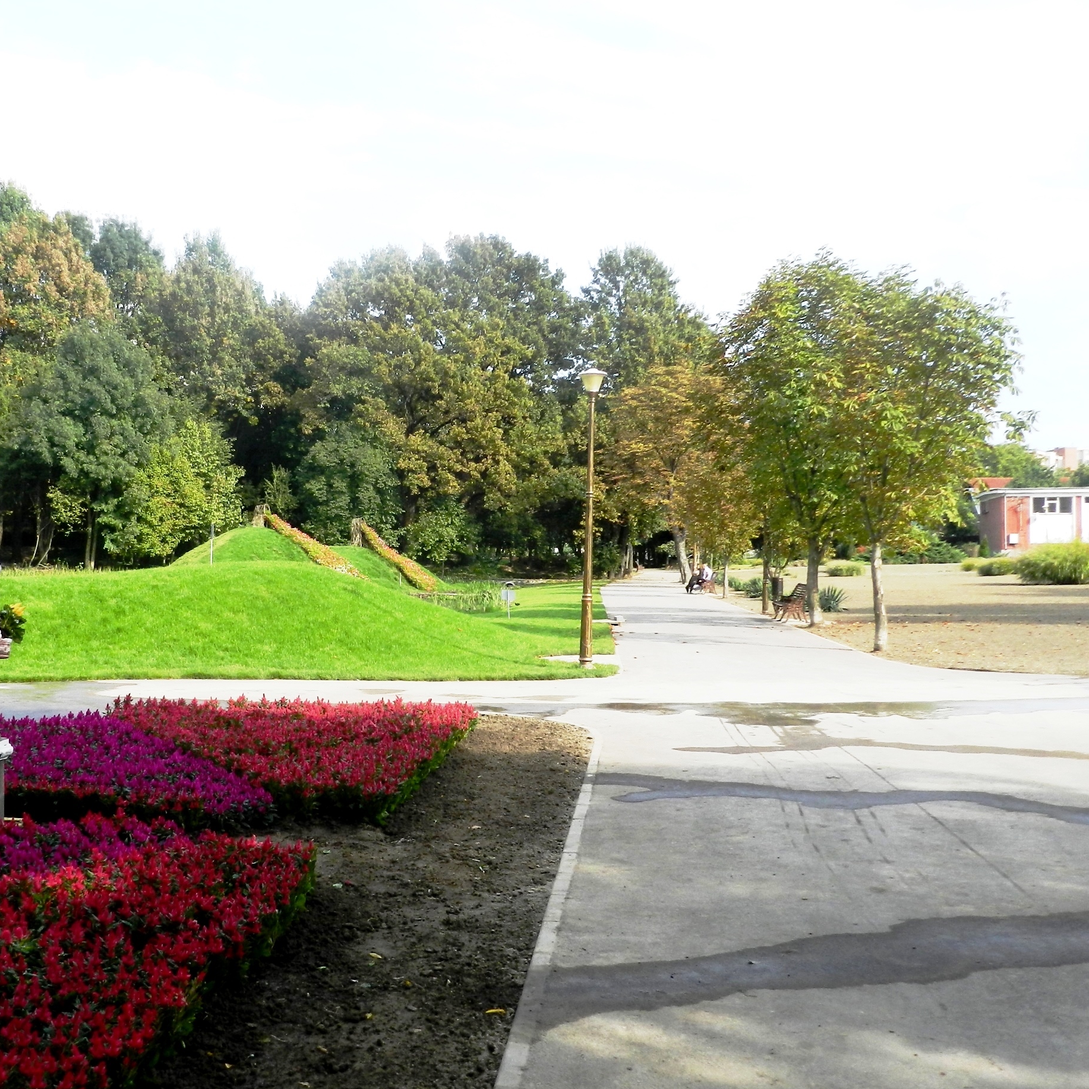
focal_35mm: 40
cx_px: 349
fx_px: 1424
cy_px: 548
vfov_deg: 41.9
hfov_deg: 41.2
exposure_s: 1/640
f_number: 3.7
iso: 160
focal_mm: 5.6
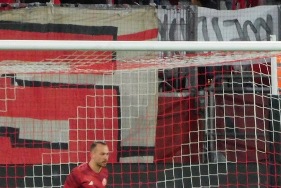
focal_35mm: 865
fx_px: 6753
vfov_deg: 1.6
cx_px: 228
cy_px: 172
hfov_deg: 2.4
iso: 400
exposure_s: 1/60
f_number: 5.8
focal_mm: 50
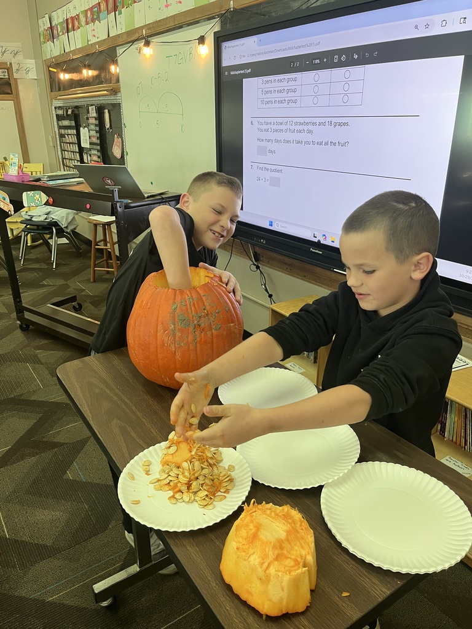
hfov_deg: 53.1
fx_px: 473
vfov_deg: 67.3
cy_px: 314
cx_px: 236
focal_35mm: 26
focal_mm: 5.1
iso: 125
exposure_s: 1/60
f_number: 1.6
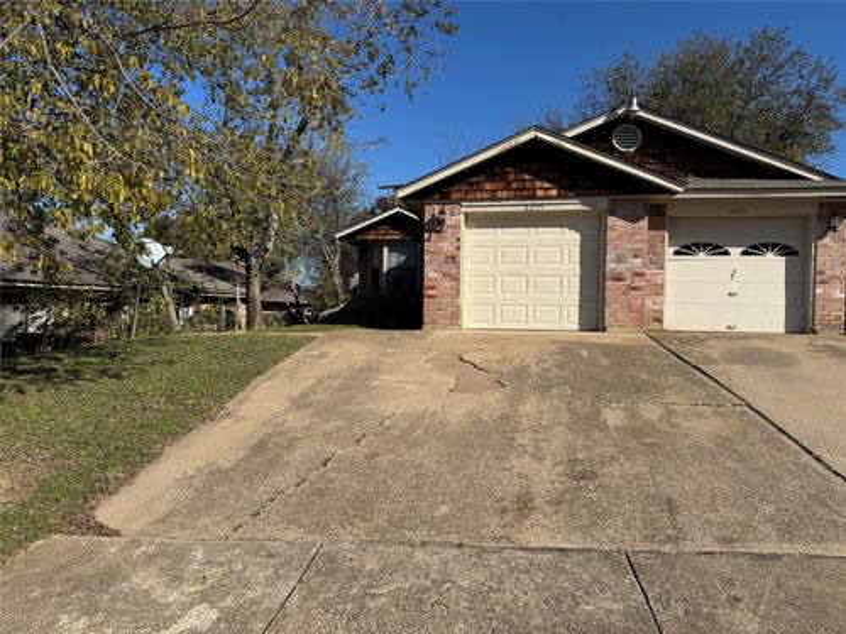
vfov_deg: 56.8
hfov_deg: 71.6
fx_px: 587
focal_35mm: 24
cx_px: 423
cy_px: 317
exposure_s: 1/6410
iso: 80
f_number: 1.78
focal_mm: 6.76
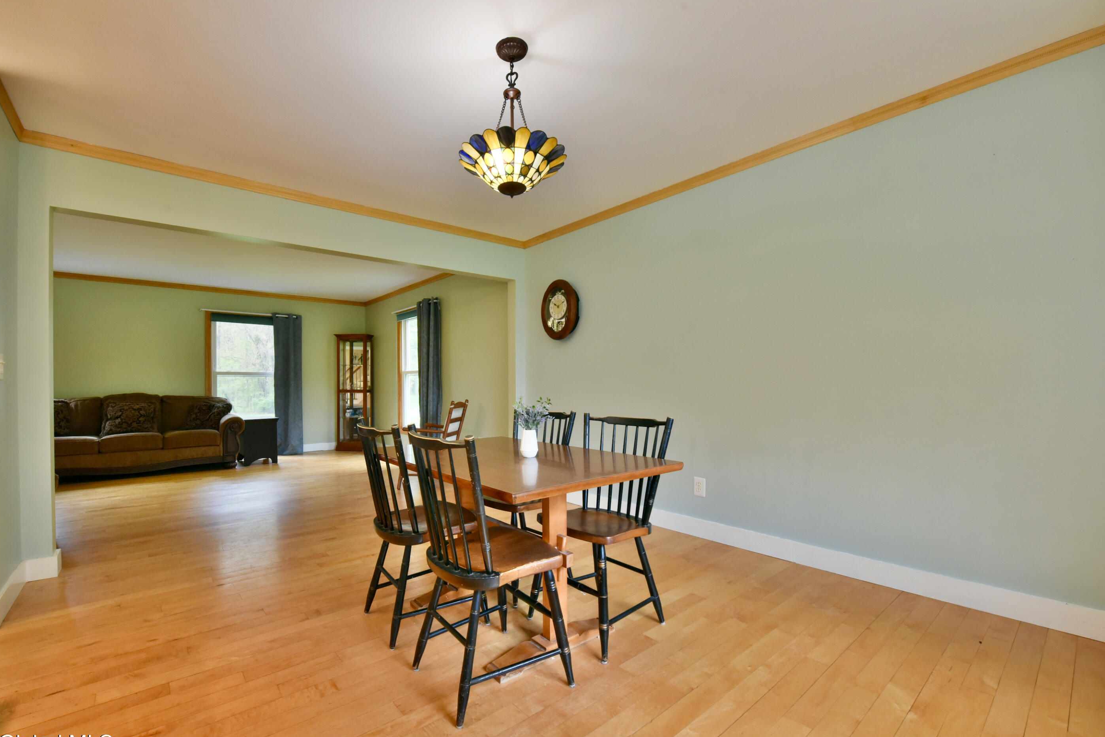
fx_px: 461
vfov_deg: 77.3
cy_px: 385
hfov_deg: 100.2
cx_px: 517
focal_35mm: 15
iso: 4000
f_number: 10
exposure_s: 1/50
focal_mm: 14
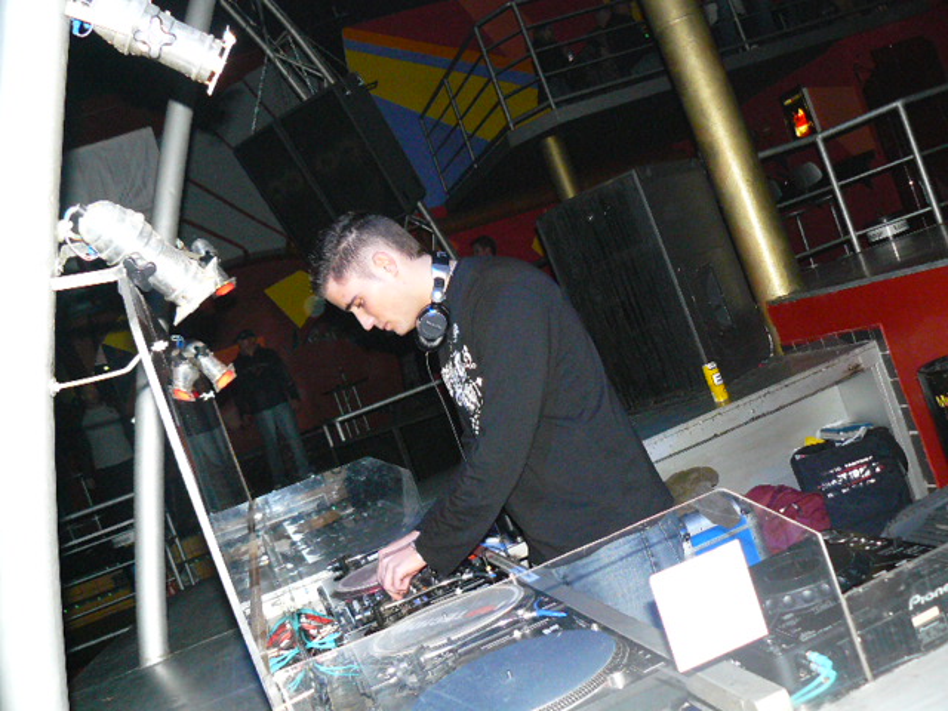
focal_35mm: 36
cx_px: 474
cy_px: 356
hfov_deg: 51.4
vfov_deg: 39.7
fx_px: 986
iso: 400
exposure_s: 1/60
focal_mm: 6
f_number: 2.8
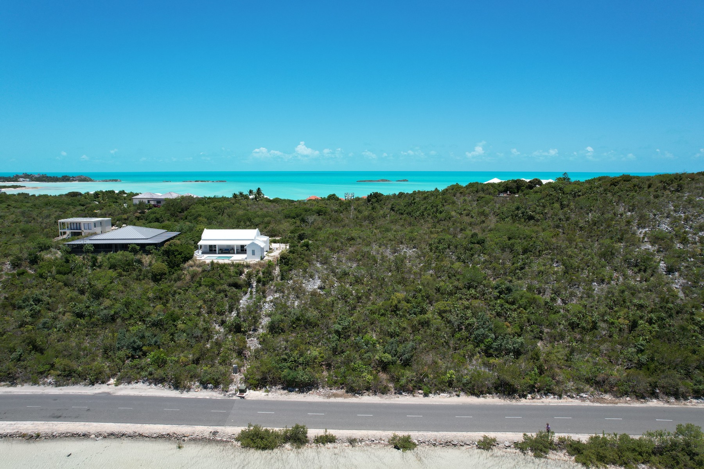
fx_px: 430
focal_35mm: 22
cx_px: 352
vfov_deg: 57.2
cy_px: 234
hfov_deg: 78.6
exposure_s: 1/2000
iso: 100
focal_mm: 8.38
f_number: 2.8
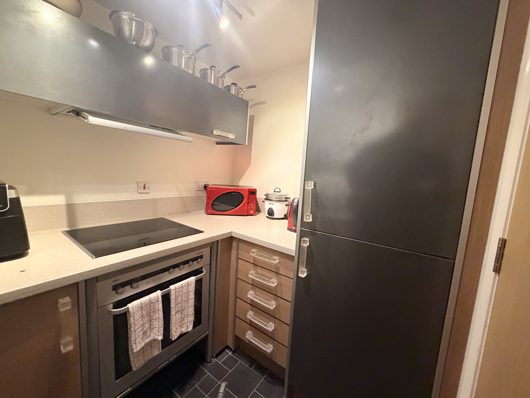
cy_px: 199
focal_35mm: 14
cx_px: 265
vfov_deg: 85.7
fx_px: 214
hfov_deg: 102.1
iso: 800
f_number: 2.2
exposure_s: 1/50
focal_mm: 2.22
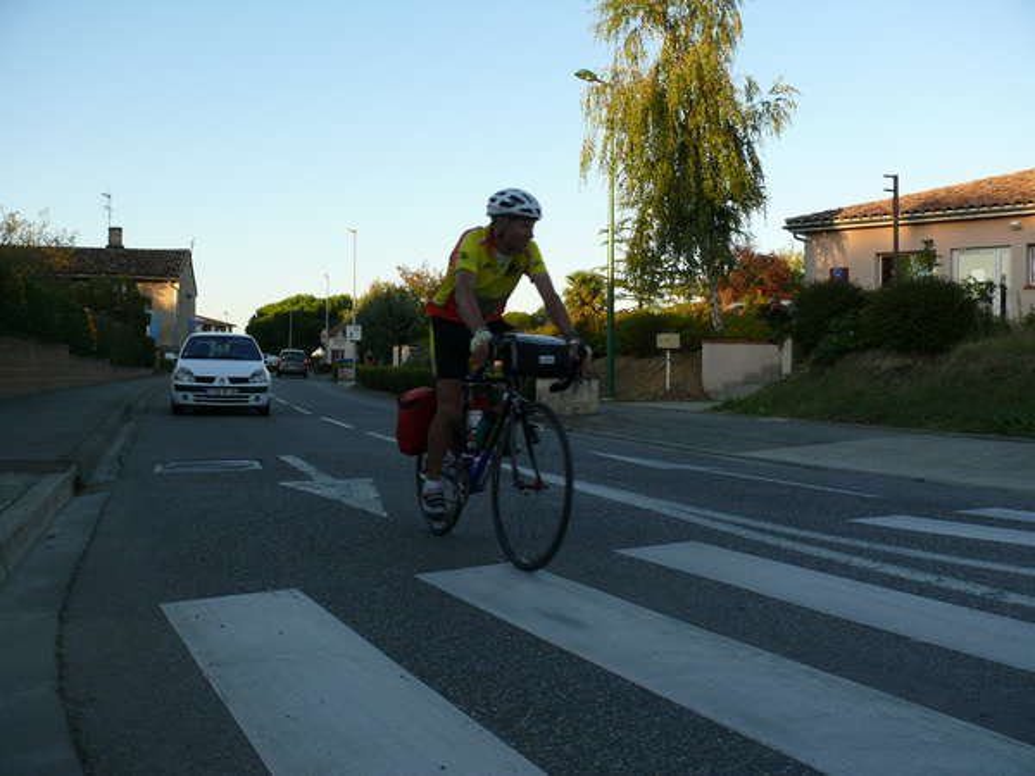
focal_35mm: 35
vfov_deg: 40.7
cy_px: 388
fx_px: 1046
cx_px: 518
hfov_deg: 52.6
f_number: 4
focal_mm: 7.4
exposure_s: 1/200
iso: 100
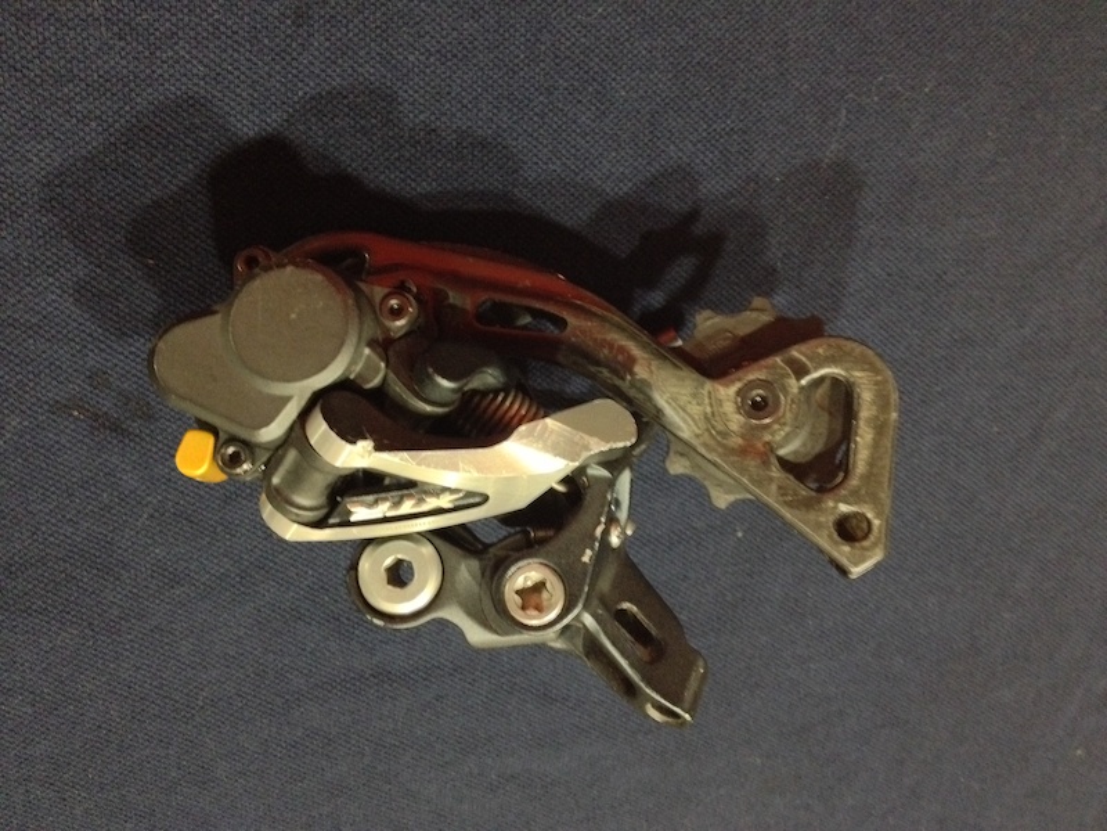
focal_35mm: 35
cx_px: 554
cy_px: 416
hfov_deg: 52.6
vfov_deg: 40.7
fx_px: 1119
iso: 800
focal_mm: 4.28
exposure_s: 1/15
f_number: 2.4
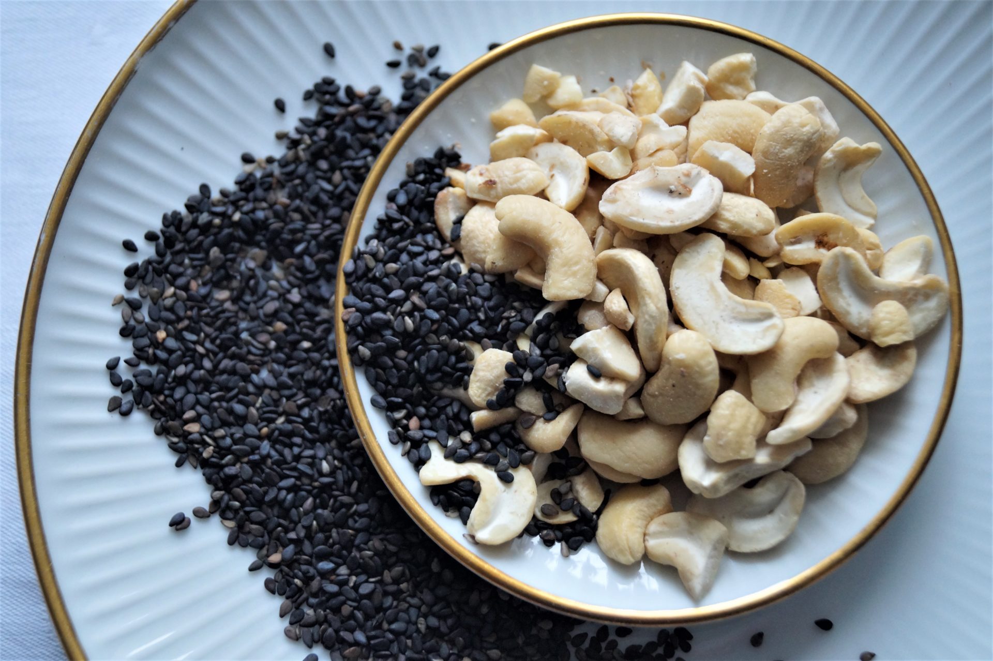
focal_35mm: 45
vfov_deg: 29.8
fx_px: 1241
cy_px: 330
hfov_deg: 43.6
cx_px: 496
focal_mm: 30
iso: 1000
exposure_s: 1/60
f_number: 4.5
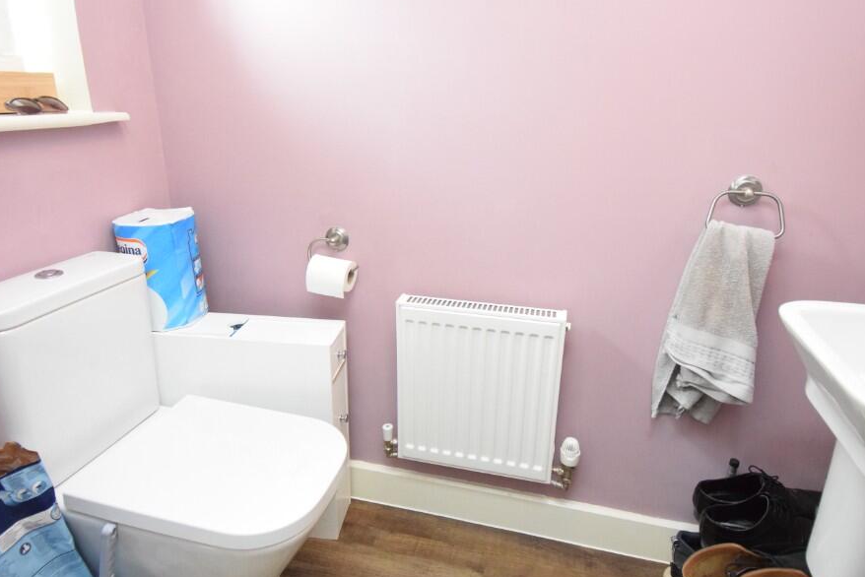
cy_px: 274
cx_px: 431
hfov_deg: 81.2
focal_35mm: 21
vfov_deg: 59.5
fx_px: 505
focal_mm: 12
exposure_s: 1/60
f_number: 4
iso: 5600
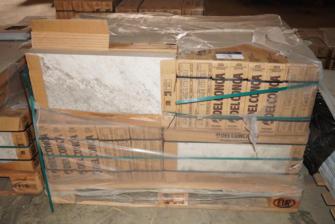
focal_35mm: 34
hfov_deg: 55.1
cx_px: 168
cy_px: 112
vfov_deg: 38.4
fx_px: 321
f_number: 4
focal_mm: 23
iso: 2500
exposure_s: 1/160
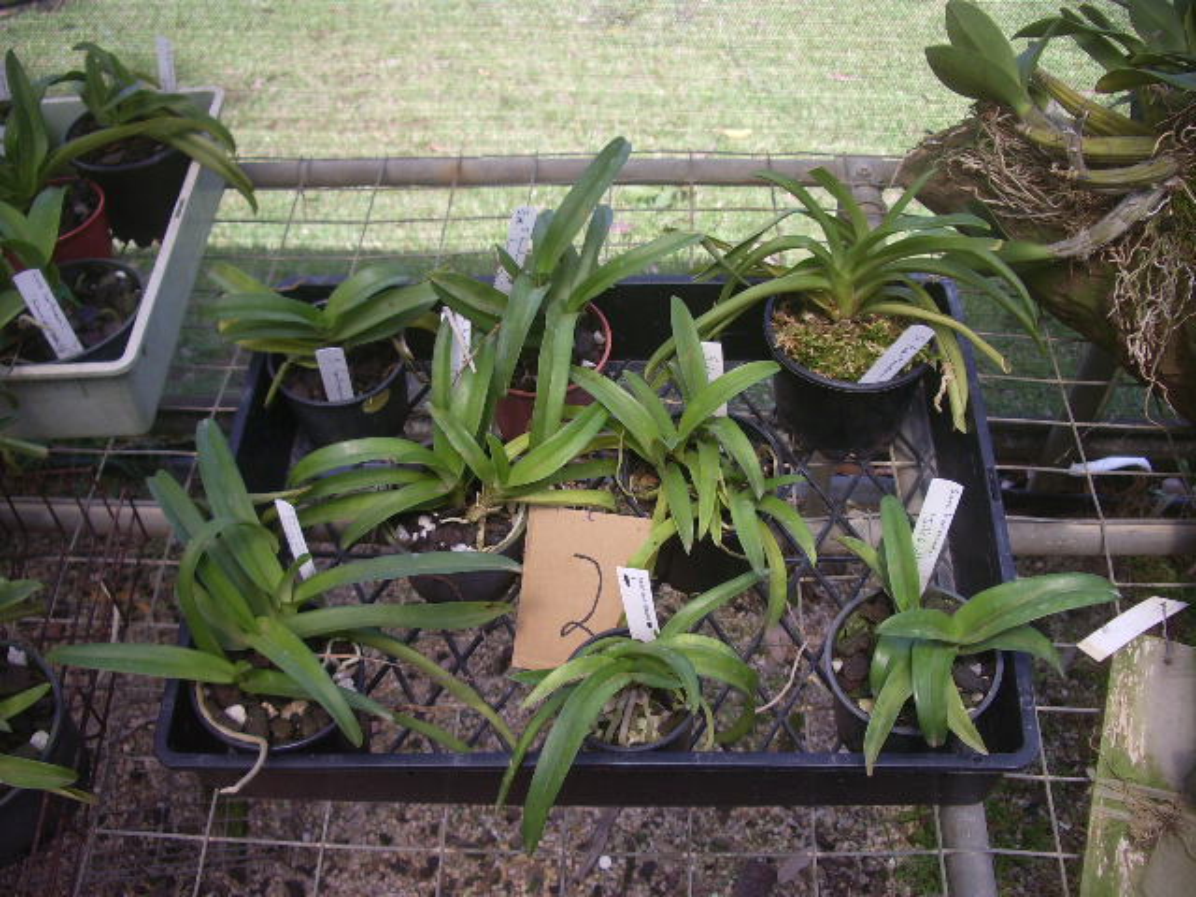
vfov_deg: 40.7
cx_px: 598
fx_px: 1209
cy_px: 448
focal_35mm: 35
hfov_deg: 52.6
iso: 80
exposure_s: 1/160
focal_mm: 5.8
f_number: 2.6
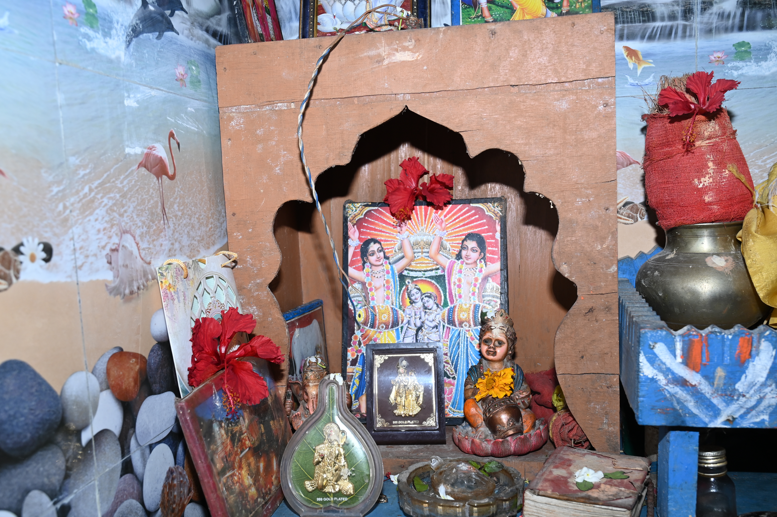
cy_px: 258
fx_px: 733
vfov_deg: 38.8
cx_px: 388
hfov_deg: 55.8
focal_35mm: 34
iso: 500
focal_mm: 34
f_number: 7.1
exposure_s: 1/200
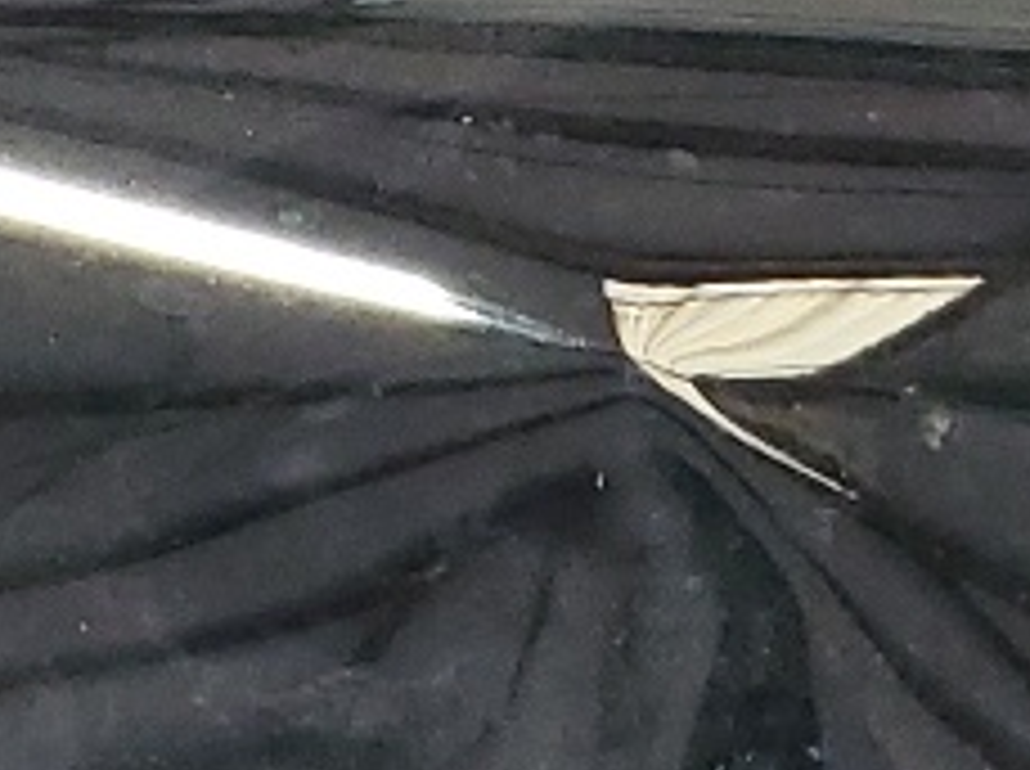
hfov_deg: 10.7
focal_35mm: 182
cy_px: 1148
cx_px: 1124
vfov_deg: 8.0
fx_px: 5407
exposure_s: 1/60.2
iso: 165
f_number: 1.5
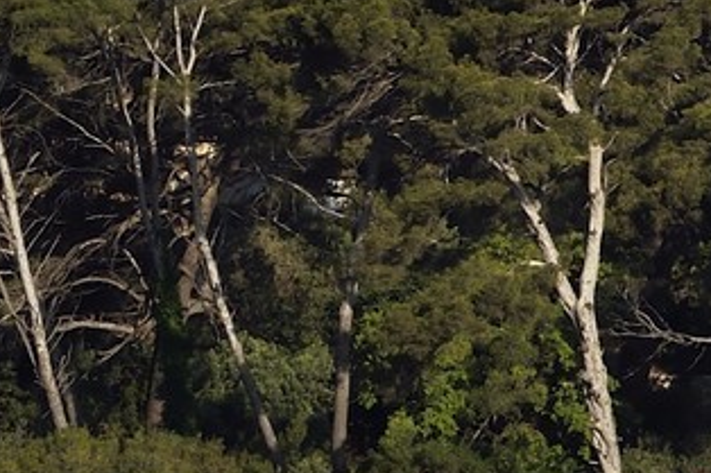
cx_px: 1768
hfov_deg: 2.0
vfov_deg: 1.3
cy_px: 619
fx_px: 20114
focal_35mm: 1019
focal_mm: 200
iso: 200
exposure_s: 1/400
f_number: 9
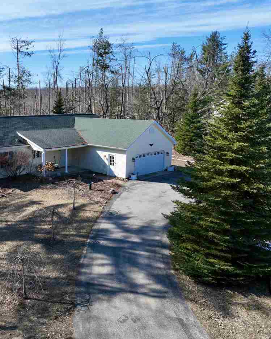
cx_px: 58
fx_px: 321
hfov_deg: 43.8
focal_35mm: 32
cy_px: 171
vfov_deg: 55.7
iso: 200
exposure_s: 1/2500
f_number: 2.8
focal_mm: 12.29
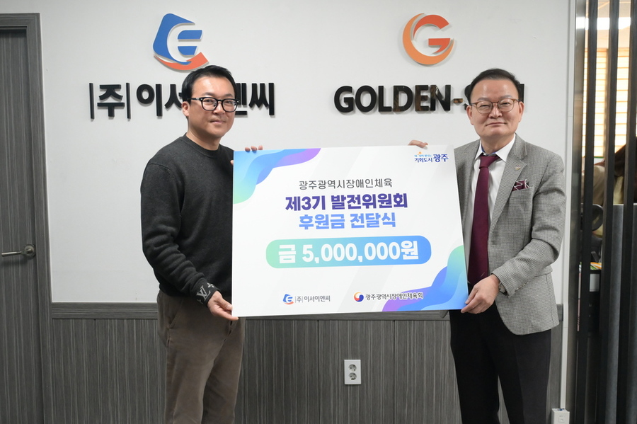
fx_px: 654
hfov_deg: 51.9
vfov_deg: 35.9
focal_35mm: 37
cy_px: 212
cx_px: 318
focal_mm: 37
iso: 8000
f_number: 4.5
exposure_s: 1/500
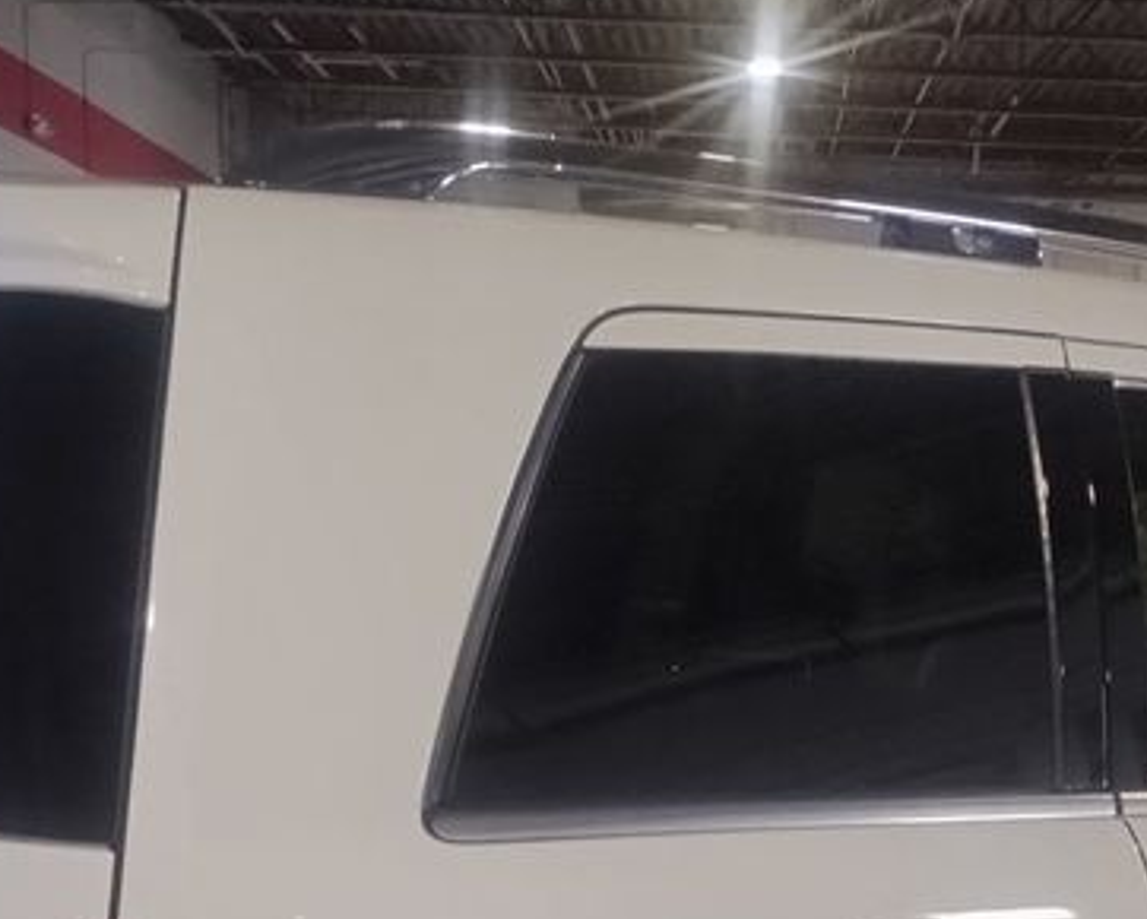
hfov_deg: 27.5
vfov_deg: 20.3
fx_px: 2344
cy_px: 1195
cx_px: 662
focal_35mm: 69
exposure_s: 1/120
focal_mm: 4.71
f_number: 1.7
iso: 126
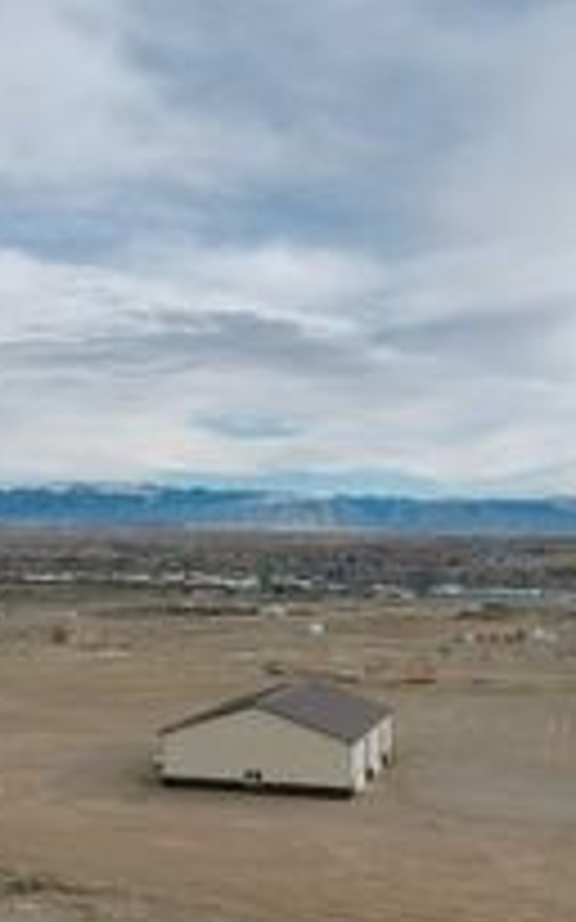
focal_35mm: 47
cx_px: 216
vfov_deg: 42.5
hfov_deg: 27.3
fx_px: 1181
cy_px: 551
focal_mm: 8.38
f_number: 2.8
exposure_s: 1/5000
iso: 110
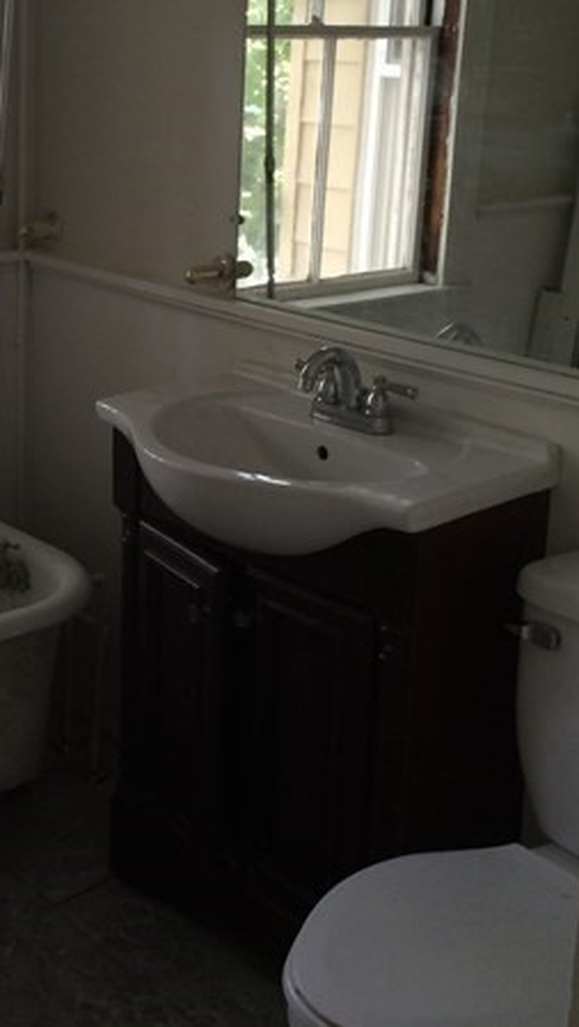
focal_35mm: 54
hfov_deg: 21.9
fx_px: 1472
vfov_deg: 38.3
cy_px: 389
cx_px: 89
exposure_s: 1/30
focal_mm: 4.15
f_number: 2.2
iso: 100
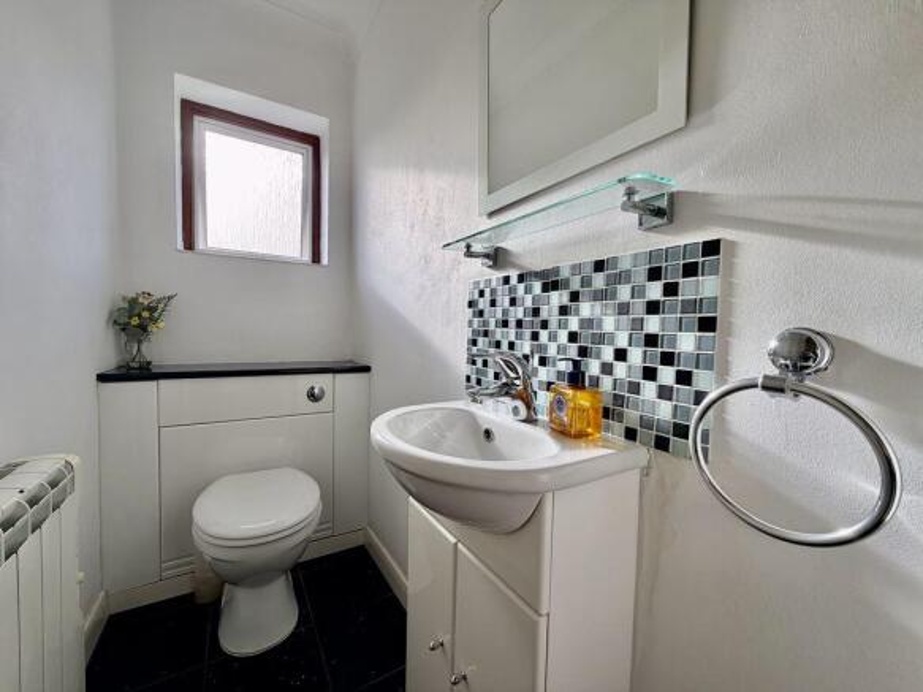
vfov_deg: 85.7
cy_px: 346
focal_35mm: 14
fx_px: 373
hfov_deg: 102.1
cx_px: 462
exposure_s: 1/388
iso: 50
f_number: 2.2
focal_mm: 2.22
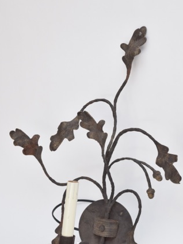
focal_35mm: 120
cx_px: 111
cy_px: 122
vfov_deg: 16.5
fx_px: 844
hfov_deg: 12.4
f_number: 5.6
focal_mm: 55
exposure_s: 1/125
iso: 800
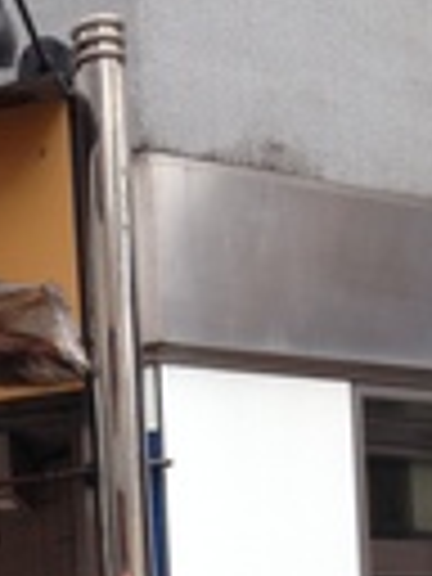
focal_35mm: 103
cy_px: 788
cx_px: -216
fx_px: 1714
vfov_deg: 17.6
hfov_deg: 13.5
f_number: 2.4
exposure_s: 1/304
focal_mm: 4.12
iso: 50
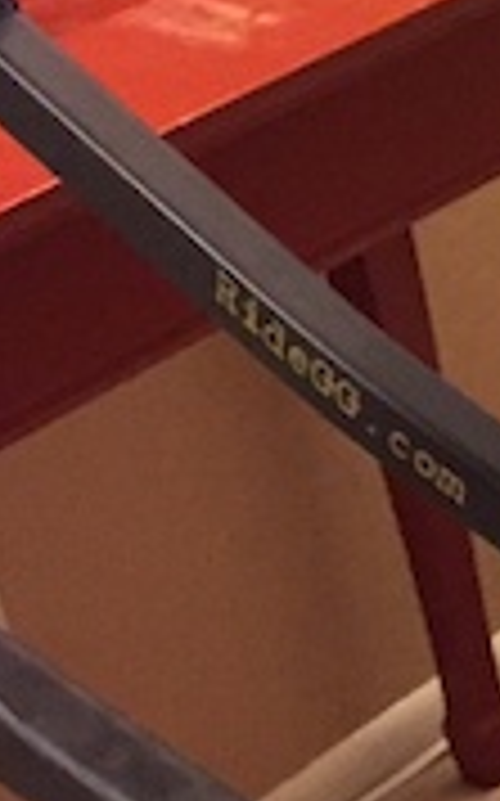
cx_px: 1721
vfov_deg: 15.1
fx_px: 3014
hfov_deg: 7.7
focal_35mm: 138
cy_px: 333
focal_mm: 4.15
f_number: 2.2
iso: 250
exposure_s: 1/15
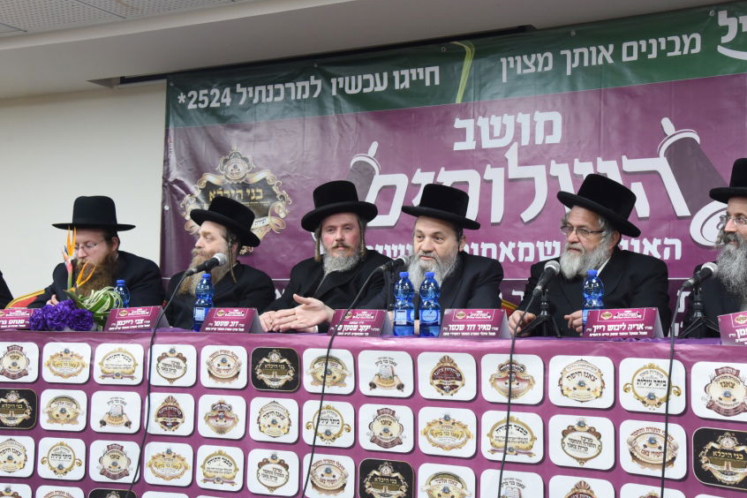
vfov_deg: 29.2
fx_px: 954
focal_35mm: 46
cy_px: 268
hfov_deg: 42.7
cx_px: 424
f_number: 5.6
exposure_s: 1/100
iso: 2000
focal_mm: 38
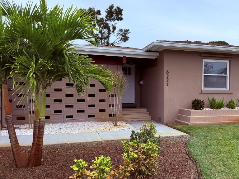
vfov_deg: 44.1
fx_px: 221
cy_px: 94
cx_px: 146
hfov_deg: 56.3
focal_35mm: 32
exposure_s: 1/2299
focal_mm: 6.76
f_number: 1.78
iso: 80
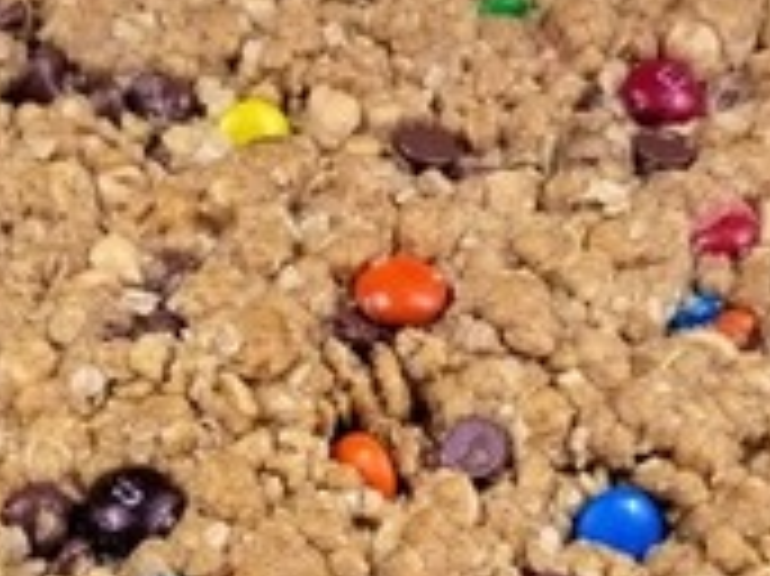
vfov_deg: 20.5
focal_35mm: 70
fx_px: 1556
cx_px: 243
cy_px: 524
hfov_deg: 27.6
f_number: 1.7
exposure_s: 1/120
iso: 80
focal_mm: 4.3
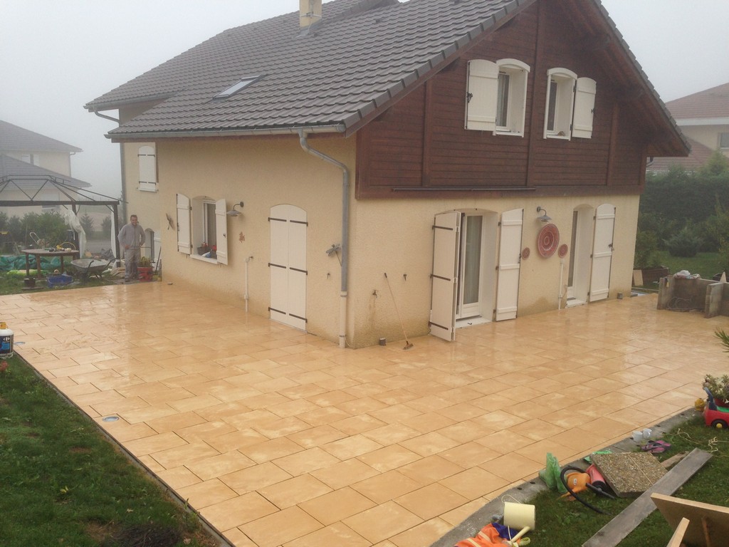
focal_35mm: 33
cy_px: 274
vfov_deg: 42.9
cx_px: 364
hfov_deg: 55.4
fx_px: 695
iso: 50
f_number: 2.4
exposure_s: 1/638
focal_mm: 4.12
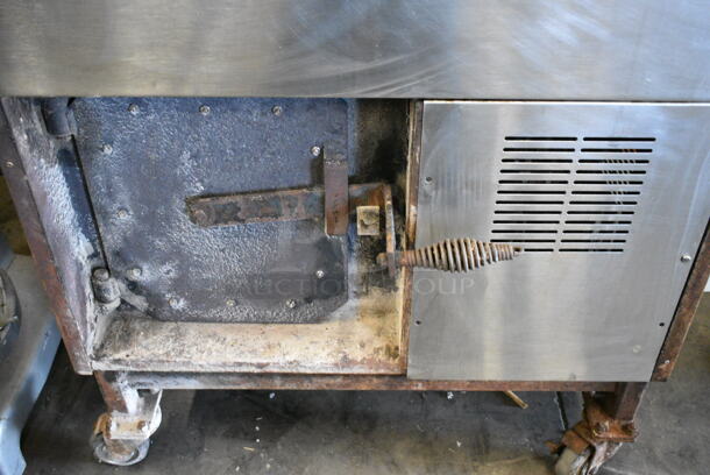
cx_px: 355
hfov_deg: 53.1
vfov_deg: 37.0
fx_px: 711
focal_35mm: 36
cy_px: 238
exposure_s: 1/100
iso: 6400
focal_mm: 24
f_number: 5
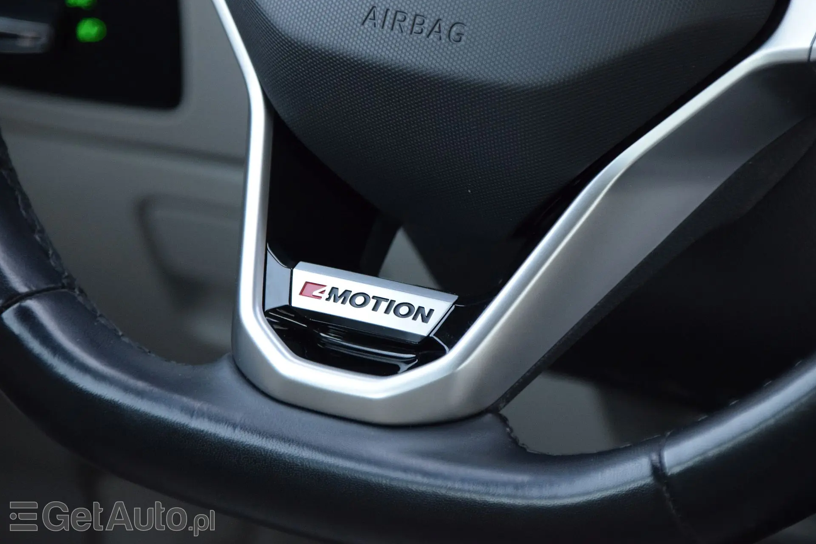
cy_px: 272
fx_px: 5293
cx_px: 409
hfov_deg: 8.8
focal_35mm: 234
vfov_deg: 5.9
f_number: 6
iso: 1600
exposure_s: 1/100
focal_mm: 155
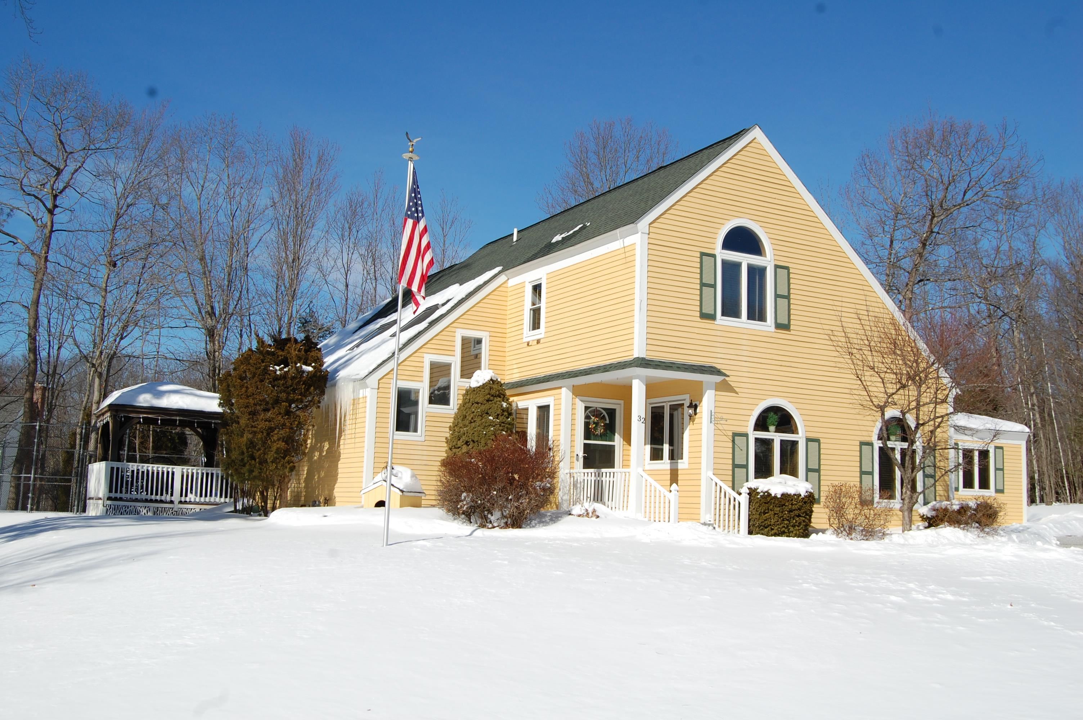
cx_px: 542
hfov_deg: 53.2
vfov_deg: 36.8
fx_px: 1082
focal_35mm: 36
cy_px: 360
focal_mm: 24
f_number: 11
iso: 200
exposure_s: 1/500
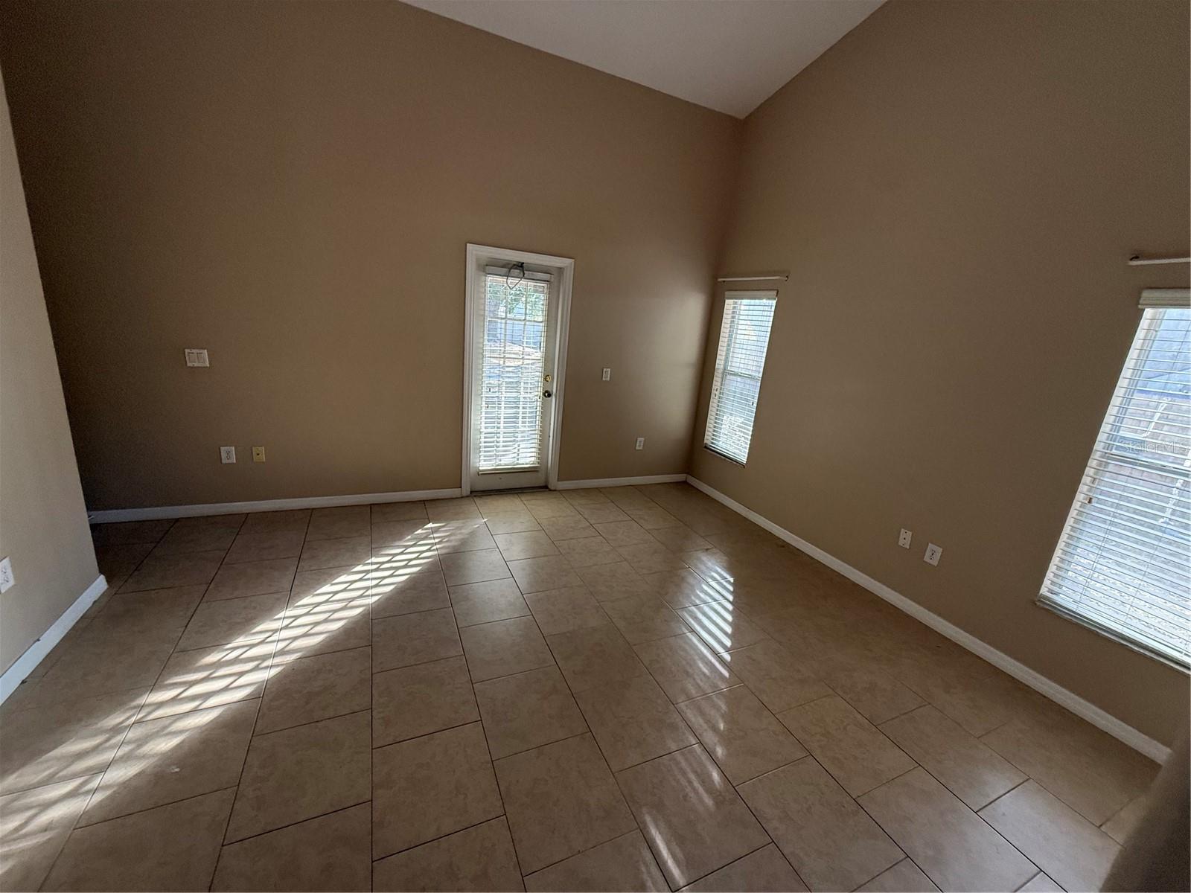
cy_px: 446
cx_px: 596
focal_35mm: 14
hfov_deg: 102.1
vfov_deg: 85.7
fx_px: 482
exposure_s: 1/99
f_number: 2.2
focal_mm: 2.22
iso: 200
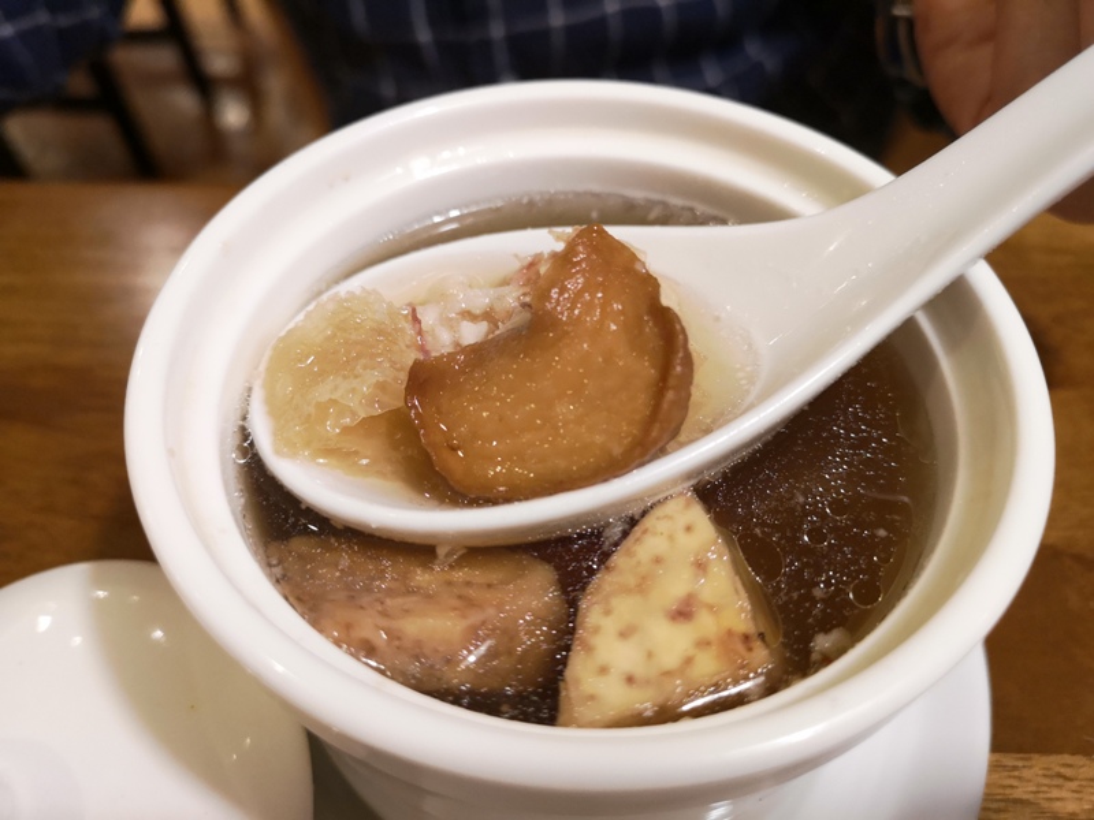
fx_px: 853
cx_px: 547
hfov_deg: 65.3
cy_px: 410
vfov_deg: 51.4
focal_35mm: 27
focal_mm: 3.95
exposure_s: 1/60
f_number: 1.8
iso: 500
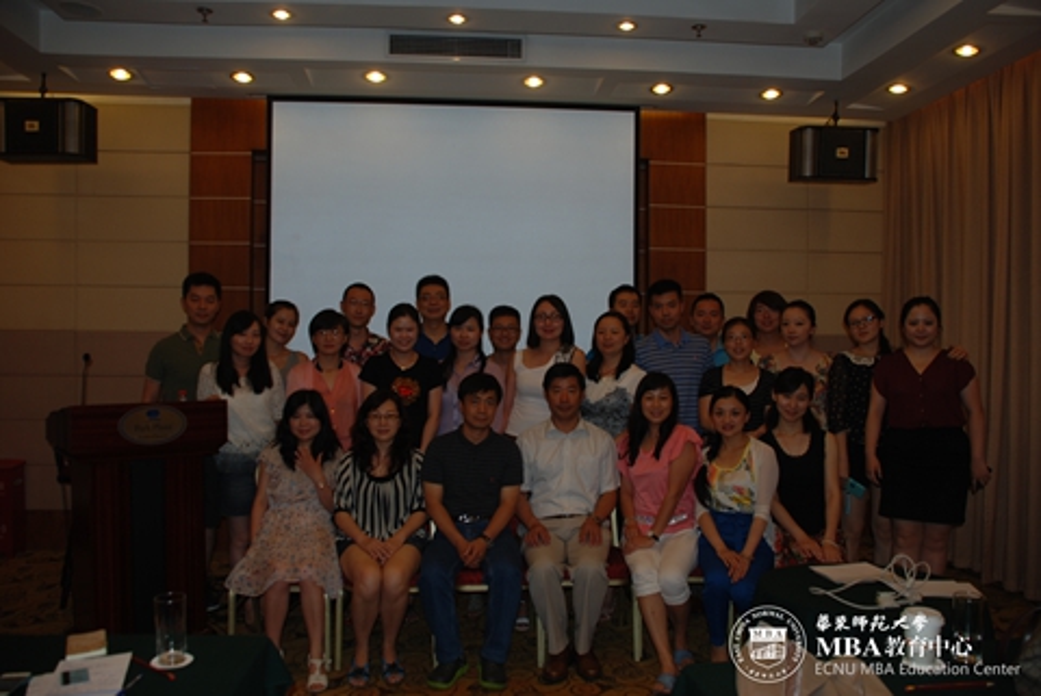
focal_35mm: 30
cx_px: 520
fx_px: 868
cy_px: 348
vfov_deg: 43.7
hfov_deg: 61.9
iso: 100
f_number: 3.8
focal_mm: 20
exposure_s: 1/60
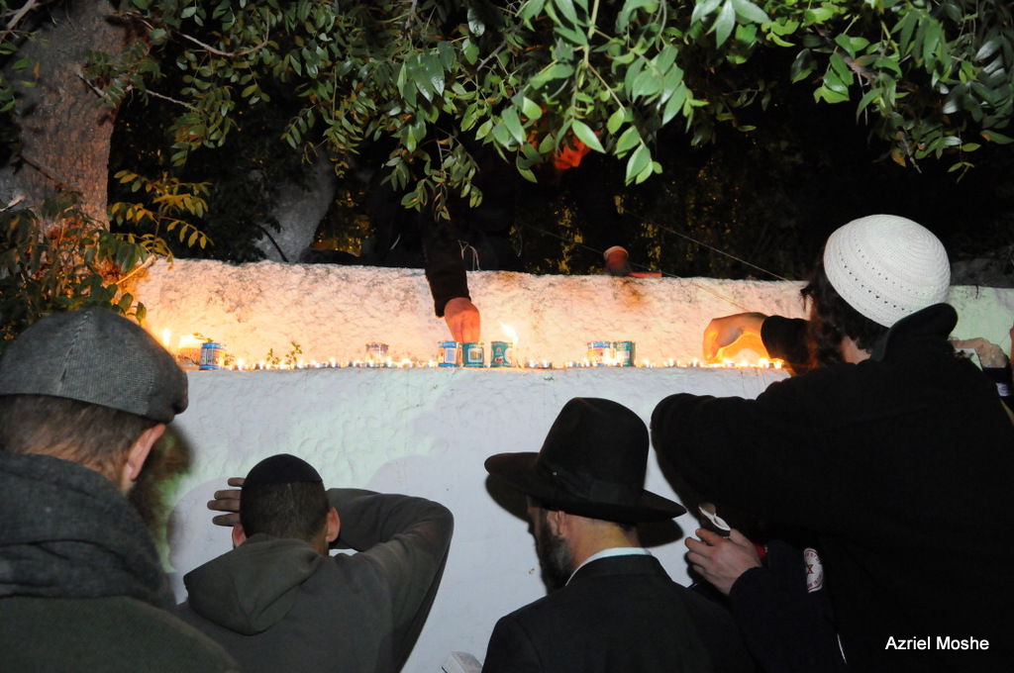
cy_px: 336
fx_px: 844
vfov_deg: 43.5
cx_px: 507
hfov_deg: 62.0
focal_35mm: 30
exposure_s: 1/30
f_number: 4.5
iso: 3200
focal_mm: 20
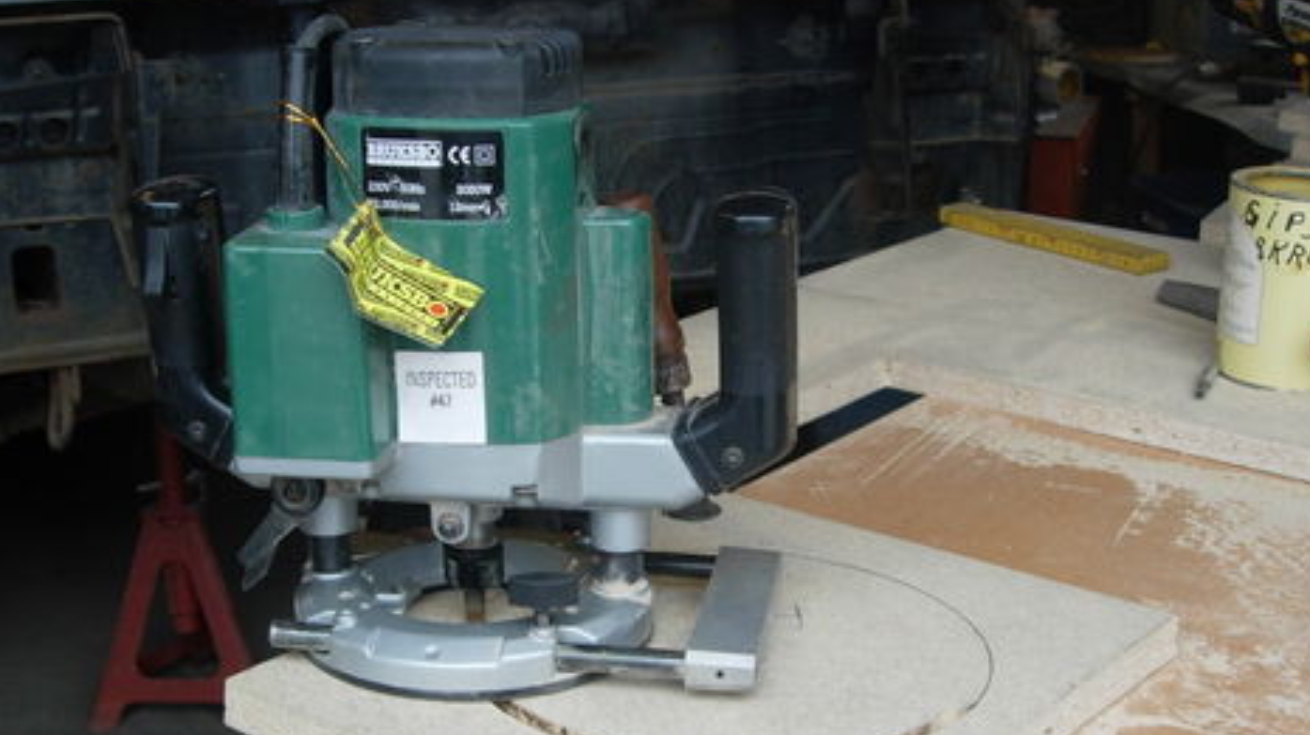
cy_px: 501
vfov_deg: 21.0
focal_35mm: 57
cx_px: 606
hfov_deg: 36.6
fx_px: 1979
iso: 79
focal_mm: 7.8
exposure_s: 1/82.9
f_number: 2.8
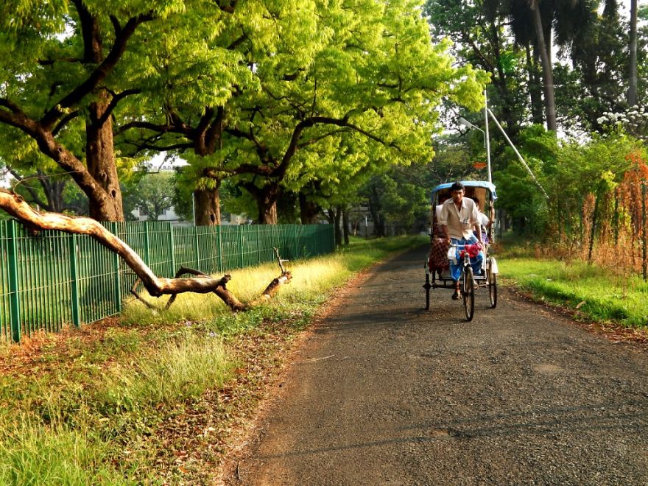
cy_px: 243
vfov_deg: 33.6
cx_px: 324
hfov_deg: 43.9
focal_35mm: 43
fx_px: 805
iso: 125
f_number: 3.6
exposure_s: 1/200
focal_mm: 7.7
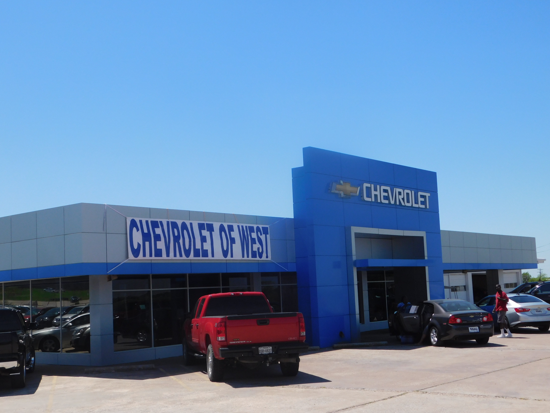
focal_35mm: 46
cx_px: 277
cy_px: 207
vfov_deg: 31.5
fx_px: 731
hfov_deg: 41.2
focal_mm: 8
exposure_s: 1/400
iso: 125
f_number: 7.4
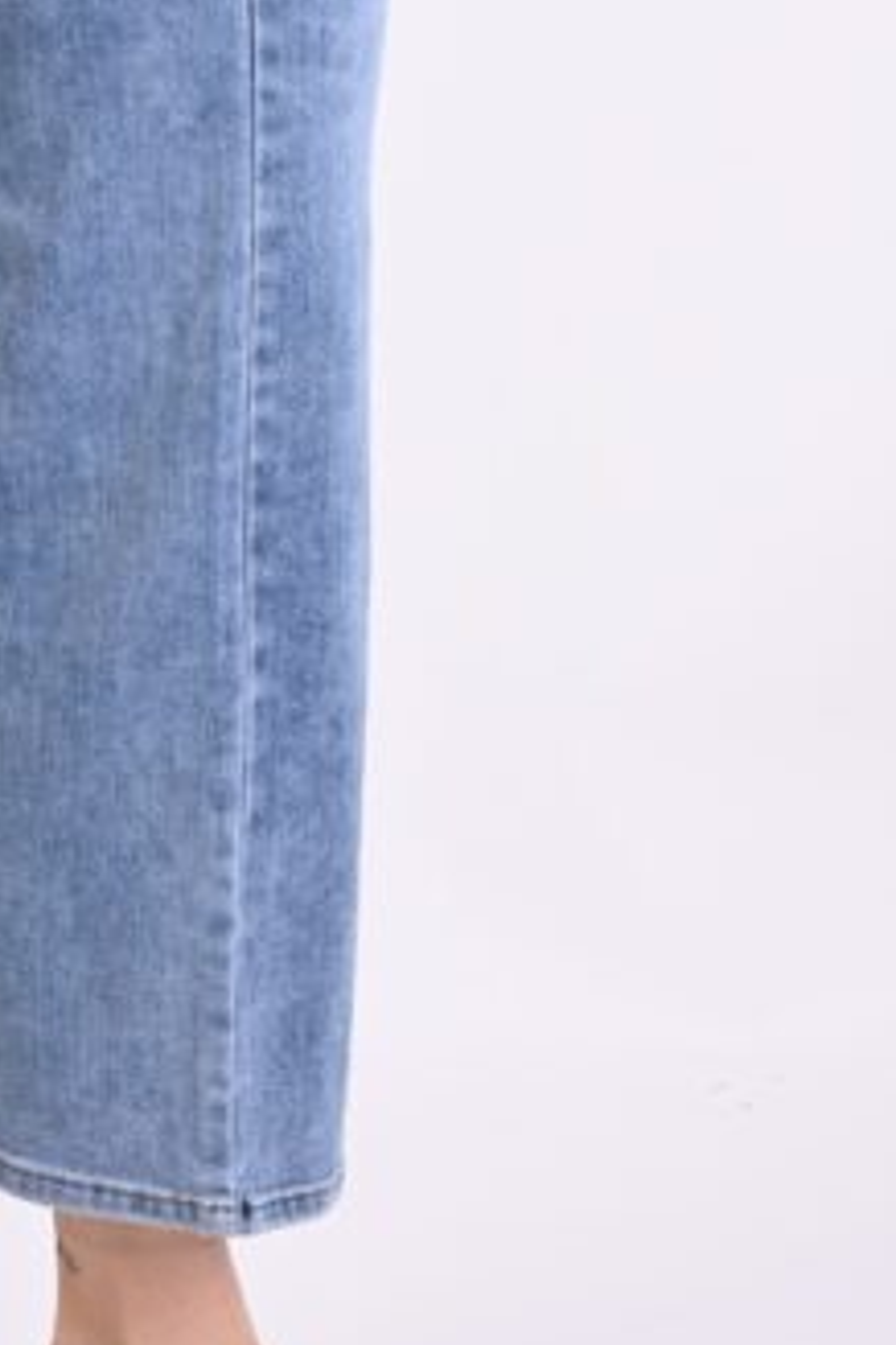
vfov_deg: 17.5
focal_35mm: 117
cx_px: 103
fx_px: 4368
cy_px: 541
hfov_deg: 11.6
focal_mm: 51
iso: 125
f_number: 10
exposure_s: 1/125
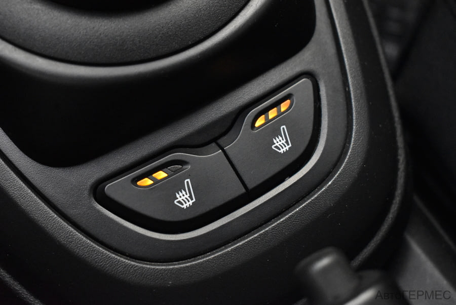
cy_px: 152
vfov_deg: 22.7
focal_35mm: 60
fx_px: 761
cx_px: 228
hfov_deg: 33.4
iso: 5600
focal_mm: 40
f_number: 4.8
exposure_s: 1/50
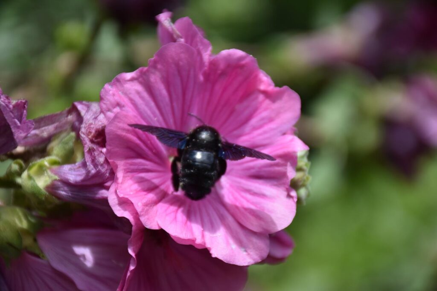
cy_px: 146
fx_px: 2549
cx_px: 218
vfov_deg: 6.5
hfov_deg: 9.8
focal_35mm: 210
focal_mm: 140
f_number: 5.6
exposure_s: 1/500
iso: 200
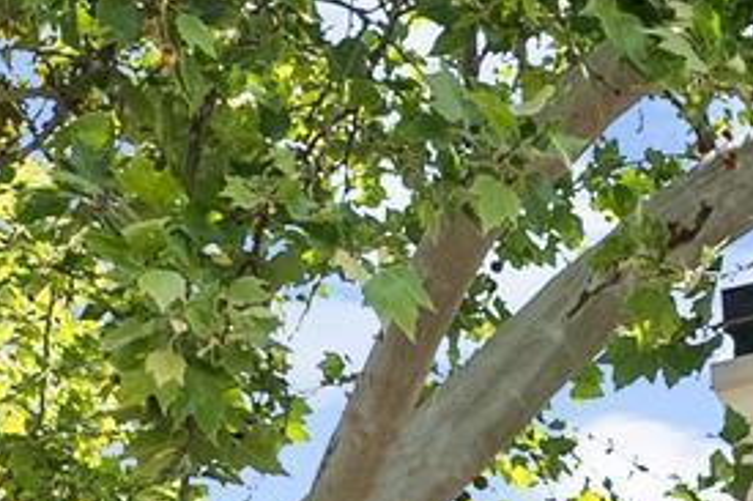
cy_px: 1515
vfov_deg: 5.0
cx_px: 1503
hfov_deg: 7.6
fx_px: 5456
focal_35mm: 261
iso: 200
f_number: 5
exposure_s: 1/500
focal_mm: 35
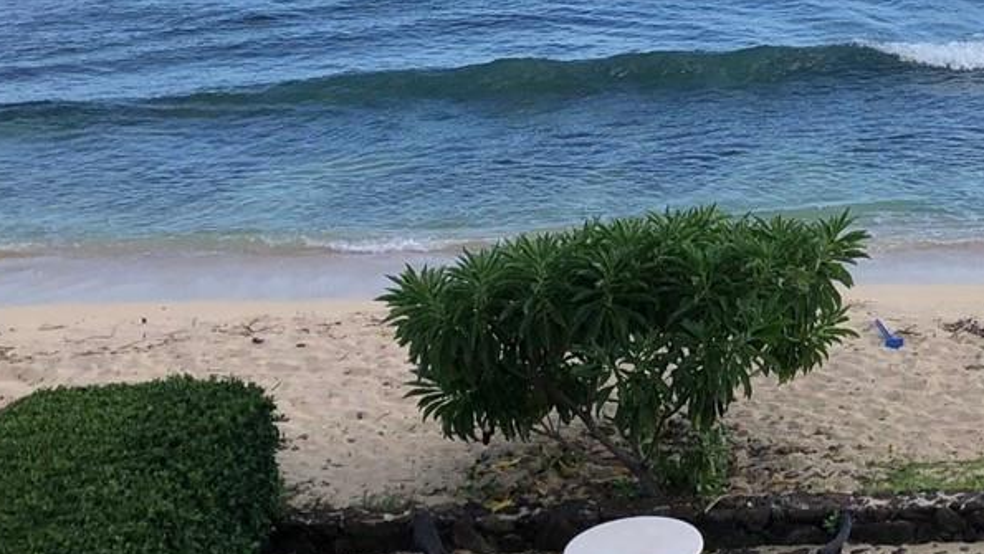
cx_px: 984
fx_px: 2140
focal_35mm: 82
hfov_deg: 24.7
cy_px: 33
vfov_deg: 14.6
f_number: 1.8
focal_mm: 3.99
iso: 20
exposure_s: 1/1656
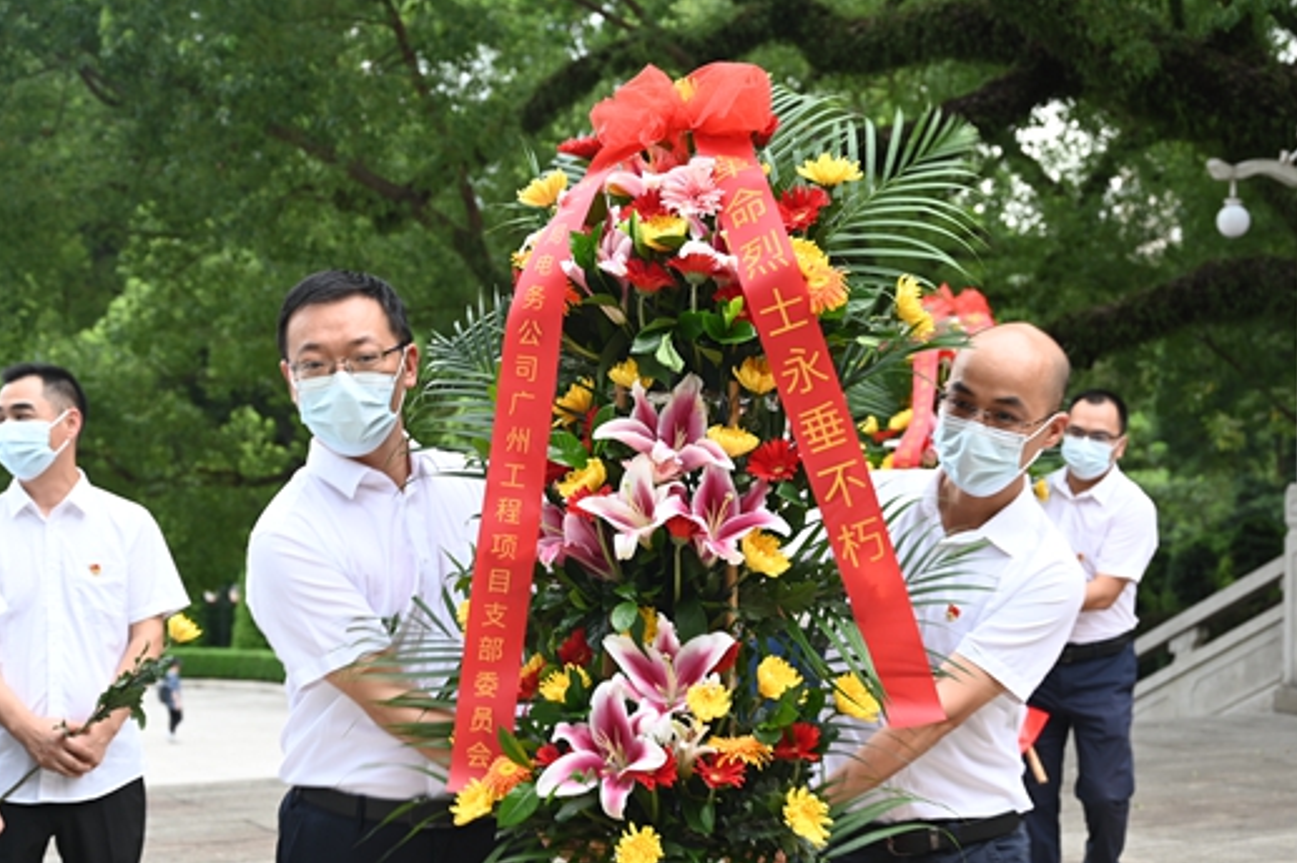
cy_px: 554
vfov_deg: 20.8
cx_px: 818
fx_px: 2340
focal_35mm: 65
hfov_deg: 30.8
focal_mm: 48
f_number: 4.5
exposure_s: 1/50
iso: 125
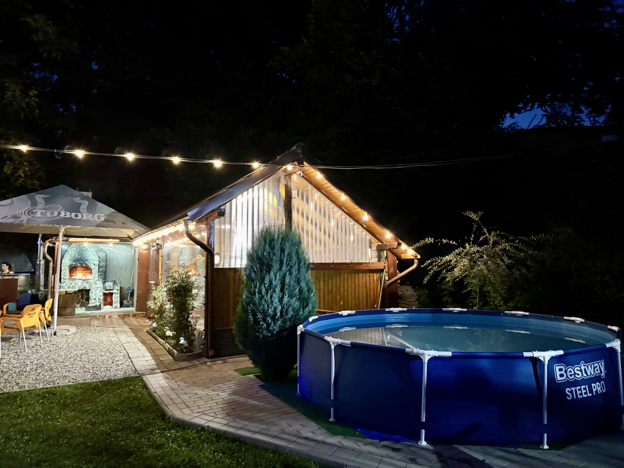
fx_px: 433
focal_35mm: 24
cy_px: 234
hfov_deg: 71.6
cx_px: 312
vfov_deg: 56.8
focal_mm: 6.76
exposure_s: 1/25
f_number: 1.78
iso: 1600
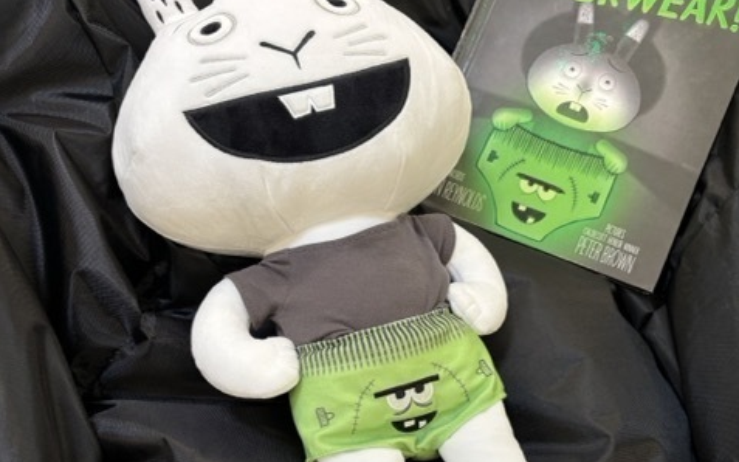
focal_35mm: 37
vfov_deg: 34.0
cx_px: 370
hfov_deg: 52.8
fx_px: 745
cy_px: 321
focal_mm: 5.96
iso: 125
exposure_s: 1/120
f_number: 1.6
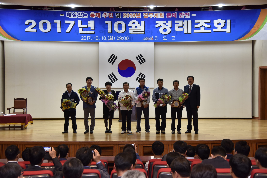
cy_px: 89
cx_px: 134
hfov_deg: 39.6
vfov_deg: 27.0
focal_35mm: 50
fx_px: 371
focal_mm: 50
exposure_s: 1/100
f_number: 4
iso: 800
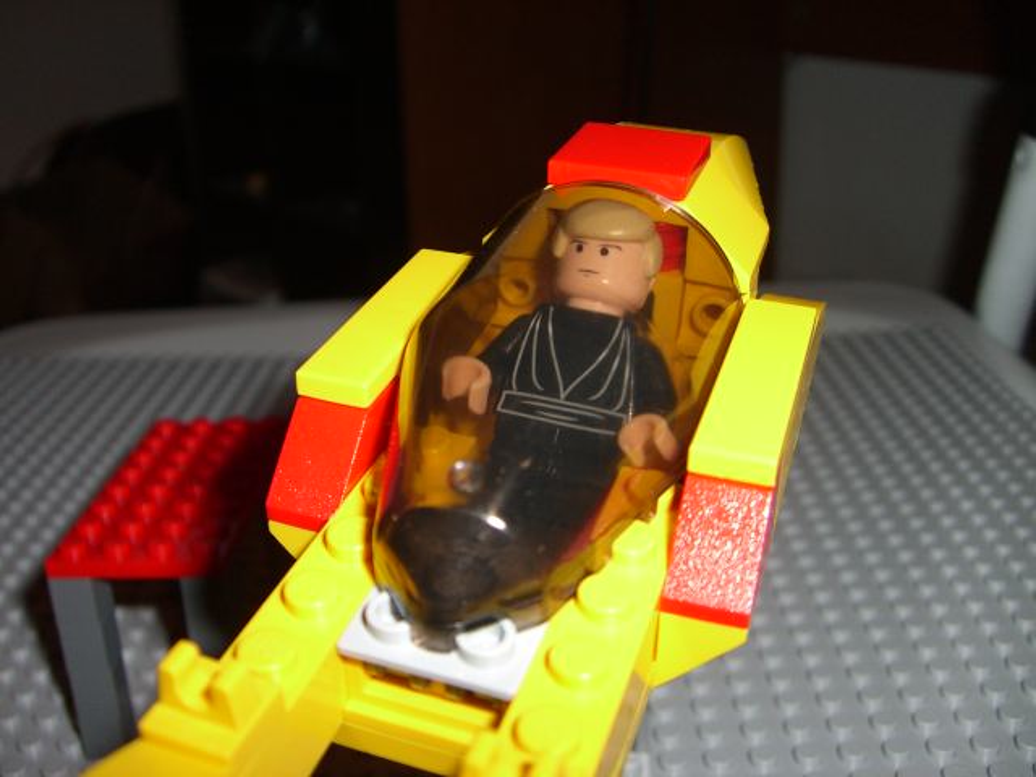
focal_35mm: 38
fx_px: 1137
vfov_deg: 37.7
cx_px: 518
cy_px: 388
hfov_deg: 49.0
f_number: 2.7
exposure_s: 1/60
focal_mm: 6.2
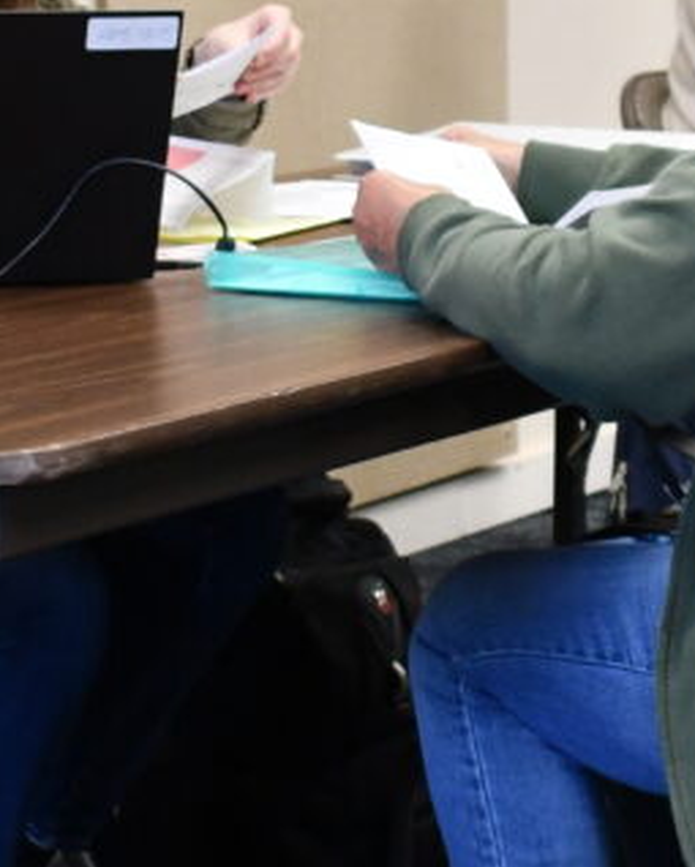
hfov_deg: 10.0
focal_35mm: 154
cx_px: 649
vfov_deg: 12.5
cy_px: 322
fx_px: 3954
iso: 1400
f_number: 3.8
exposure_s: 1/125
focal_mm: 23
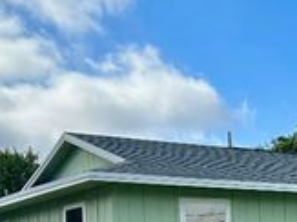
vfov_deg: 17.5
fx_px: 686
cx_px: 304
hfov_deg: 23.3
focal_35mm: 80
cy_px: 267
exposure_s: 1/3831
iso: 50
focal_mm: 5.7
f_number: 1.5
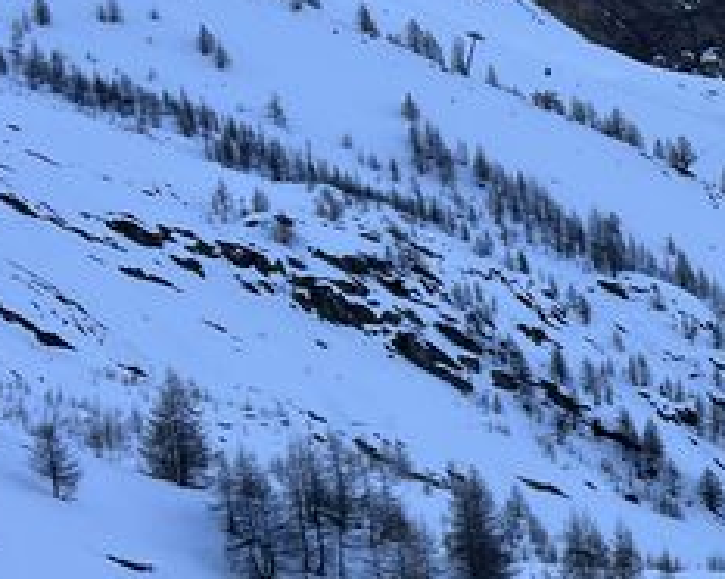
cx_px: 1154
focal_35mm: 98
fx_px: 2101
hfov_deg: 17.2
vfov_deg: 15.6
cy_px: 487
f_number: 1.5
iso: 50
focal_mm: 5.7
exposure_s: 1/2045
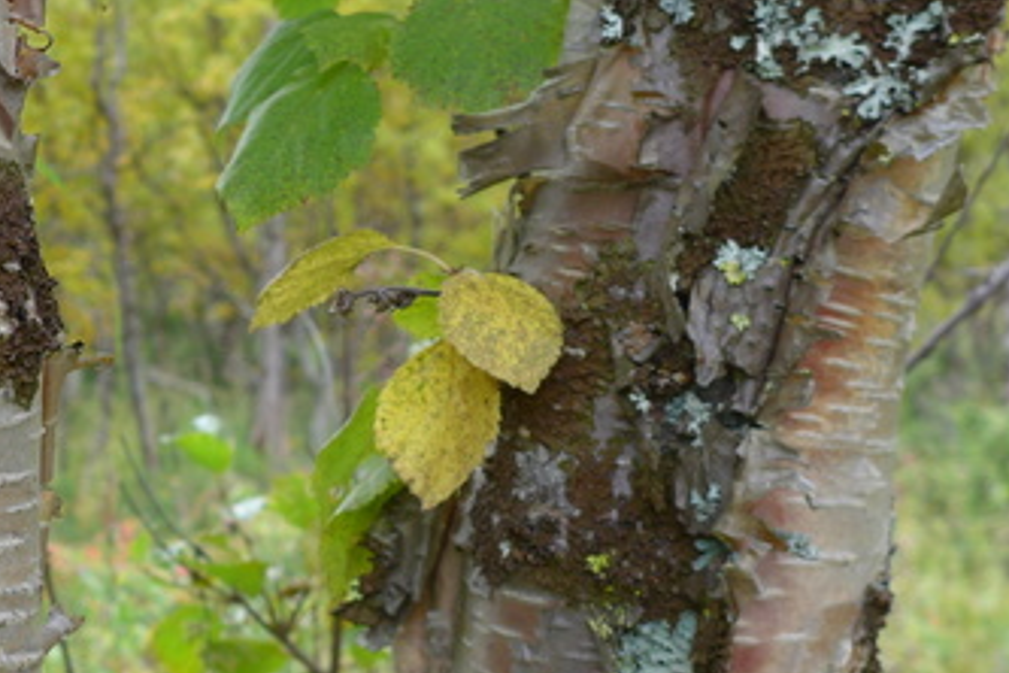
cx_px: 186
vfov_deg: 16.8
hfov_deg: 24.9
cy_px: 600
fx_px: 2242
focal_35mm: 80
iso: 80
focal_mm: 7.3
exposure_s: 1/100
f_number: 2.5
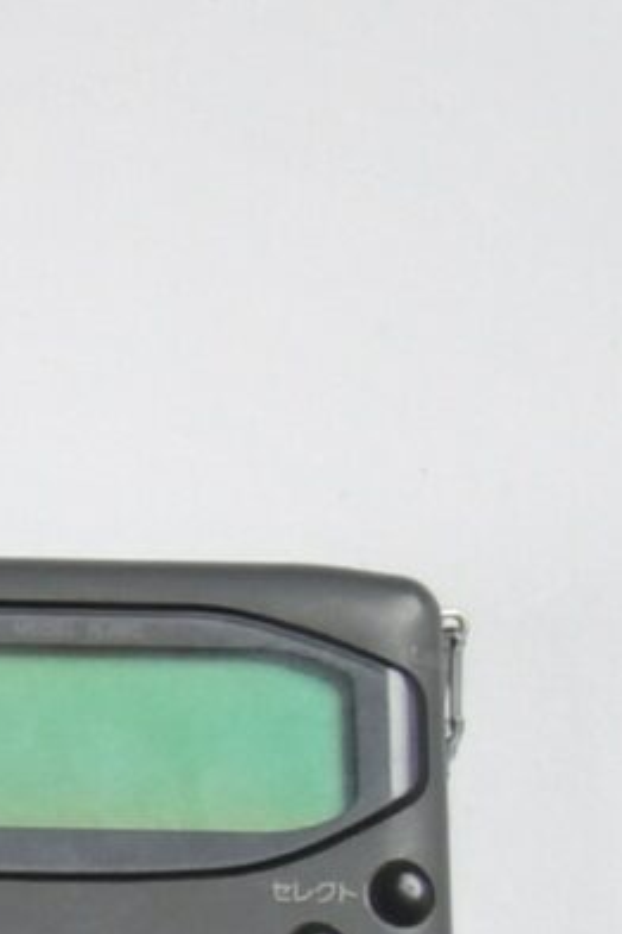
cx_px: -7
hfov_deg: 11.1
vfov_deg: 16.7
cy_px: 687
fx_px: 3162
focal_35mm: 122
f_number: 14
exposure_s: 1/100
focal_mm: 48
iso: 125
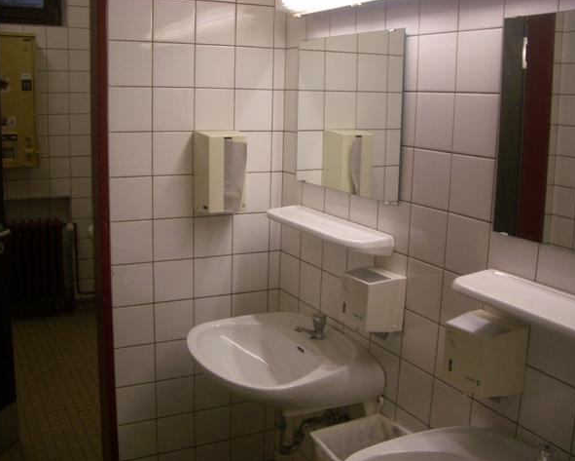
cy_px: 231
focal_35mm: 37
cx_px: 274
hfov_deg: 49.1
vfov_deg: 40.1
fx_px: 630
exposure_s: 1/80
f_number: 2.6
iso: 100
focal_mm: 5.8
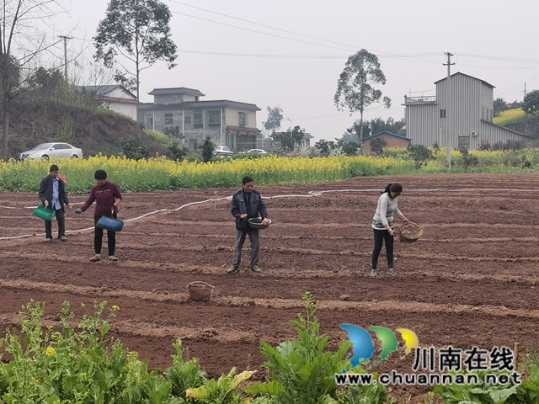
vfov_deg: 28.0
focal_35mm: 52
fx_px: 810
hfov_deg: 36.8
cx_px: 270
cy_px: 202
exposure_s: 1/200
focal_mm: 4.75
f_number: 1.8
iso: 50
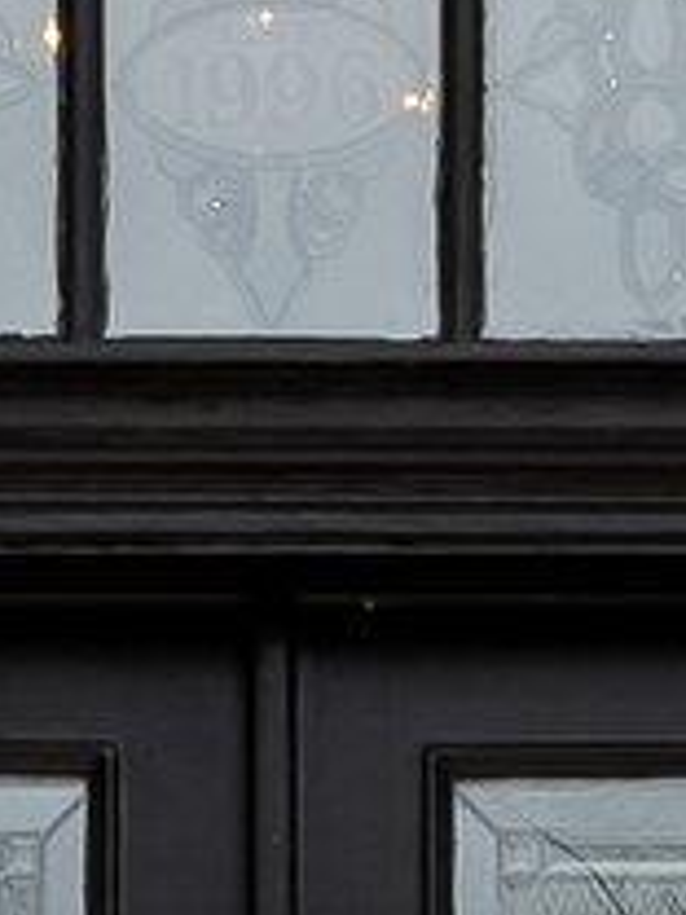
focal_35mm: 341
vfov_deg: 5.6
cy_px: 2197
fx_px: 9010
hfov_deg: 4.4
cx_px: 308
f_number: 13
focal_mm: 24
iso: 50
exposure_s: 1/60
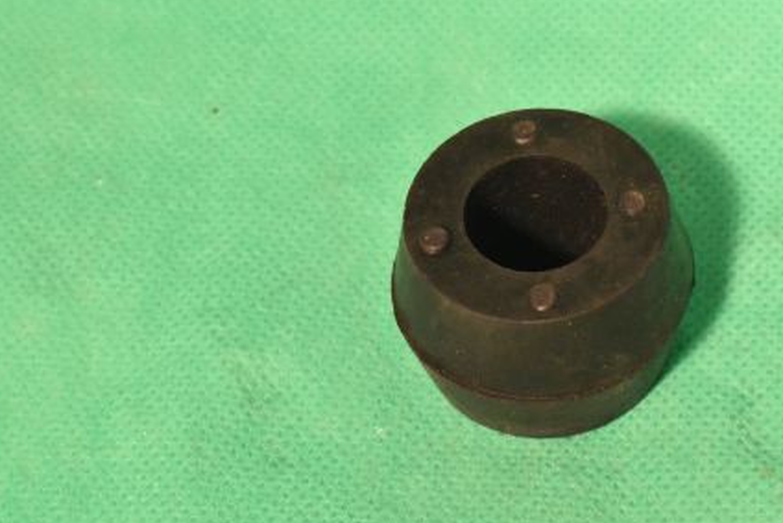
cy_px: 237
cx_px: 508
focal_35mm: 117
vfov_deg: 11.8
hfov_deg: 17.5
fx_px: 2539
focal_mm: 55
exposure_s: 1/100
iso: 4000
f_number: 14
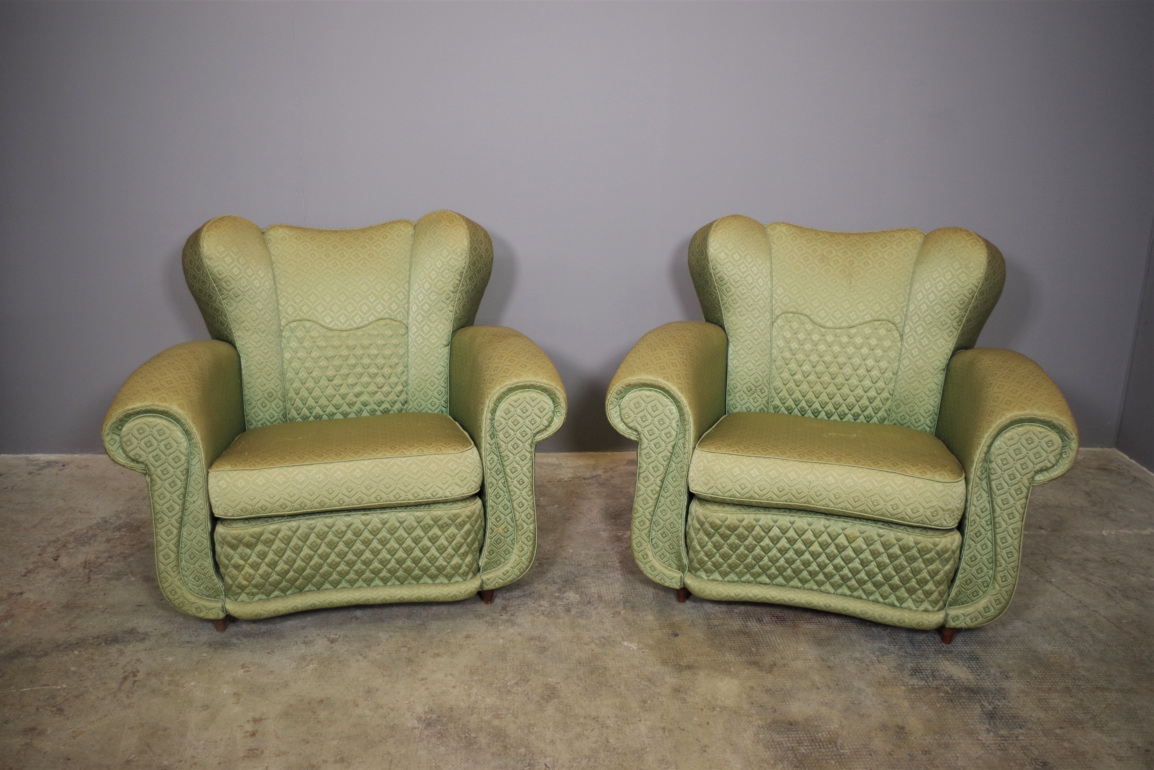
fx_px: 962
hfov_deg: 61.9
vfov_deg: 43.6
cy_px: 385
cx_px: 577
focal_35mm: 30
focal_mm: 20
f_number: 4
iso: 400
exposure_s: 1/60
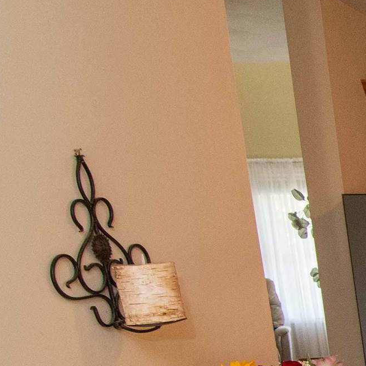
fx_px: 790
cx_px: 787
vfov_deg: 24.2
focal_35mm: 66
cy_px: 414
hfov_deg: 16.8
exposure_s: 1/60
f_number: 5.6
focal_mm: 11
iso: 1600
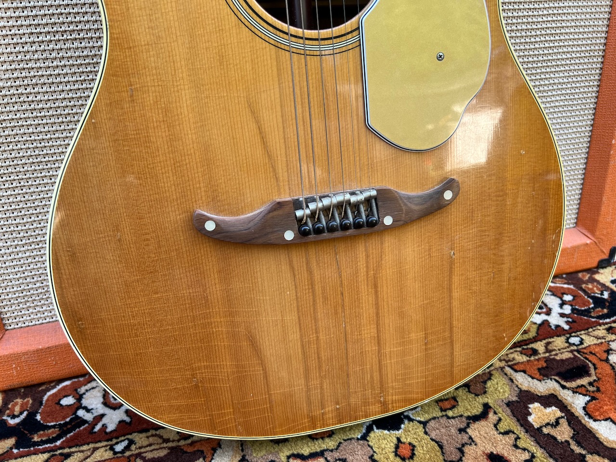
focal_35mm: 26
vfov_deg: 53.1
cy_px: 231
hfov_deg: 67.3
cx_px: 308
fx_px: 463
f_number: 1.5
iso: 50
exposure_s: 1/121
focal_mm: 5.7
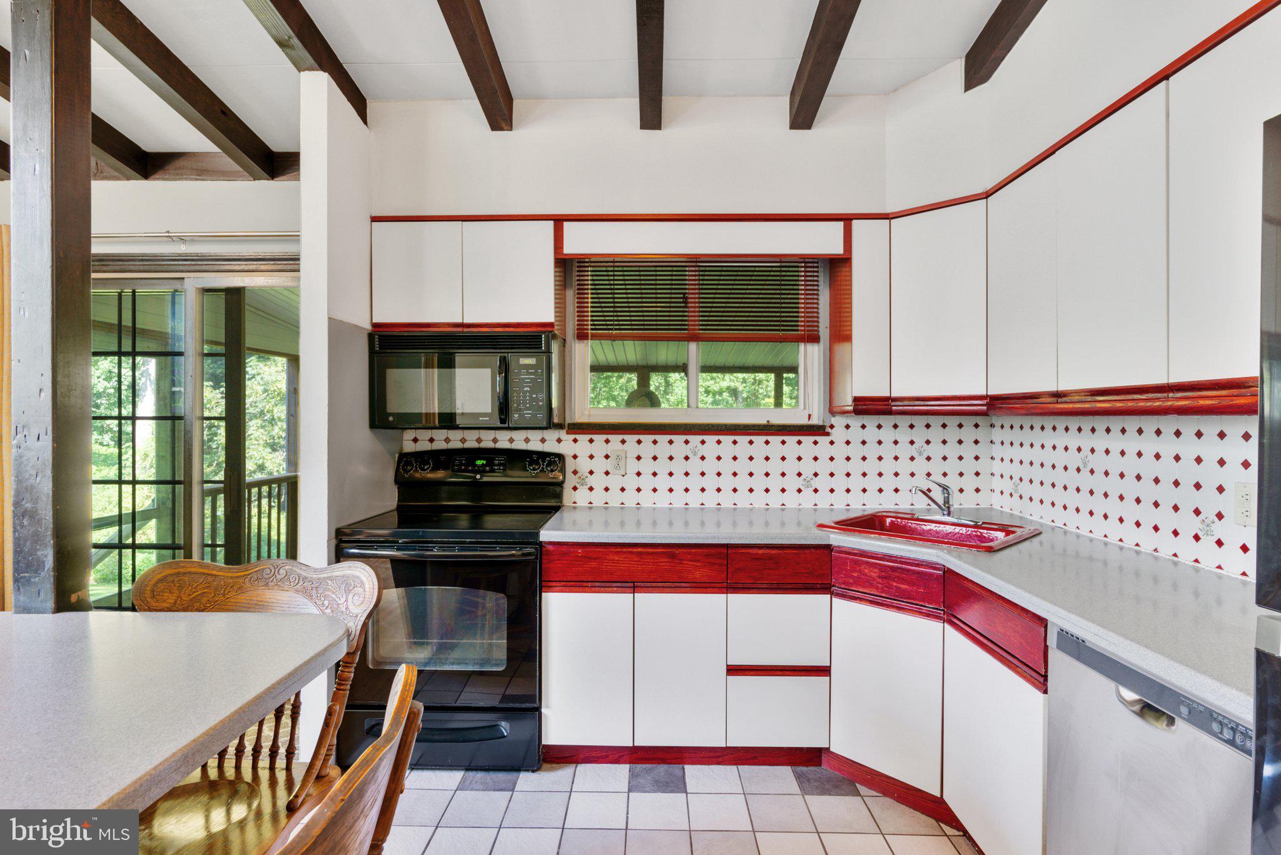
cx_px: 640
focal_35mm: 18
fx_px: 641
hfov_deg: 90.0
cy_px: 428
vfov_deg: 67.4
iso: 250
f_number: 10
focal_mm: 18
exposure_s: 4
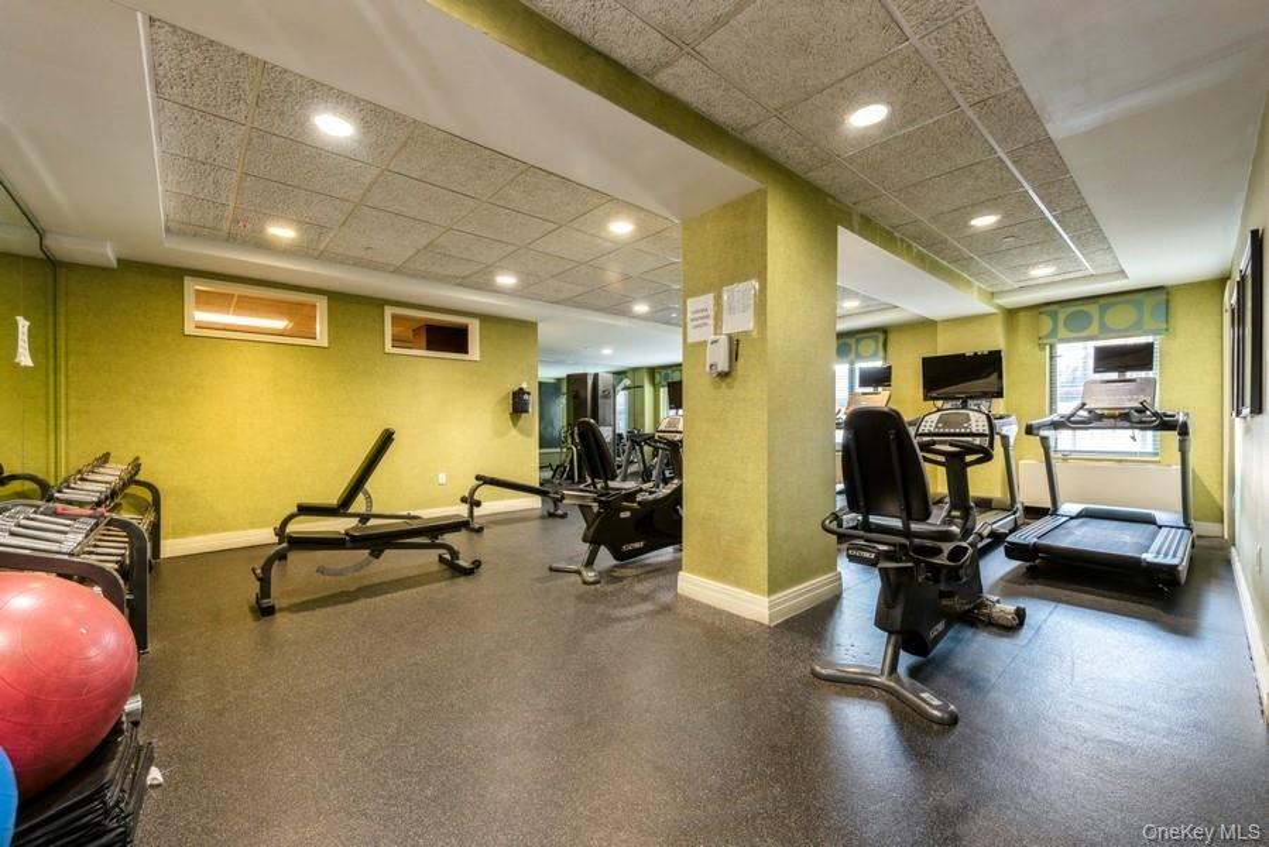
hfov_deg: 104.2
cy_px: 424
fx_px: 494
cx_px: 634
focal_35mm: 14
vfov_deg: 81.3
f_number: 11
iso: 400
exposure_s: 1/1.25
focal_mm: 14
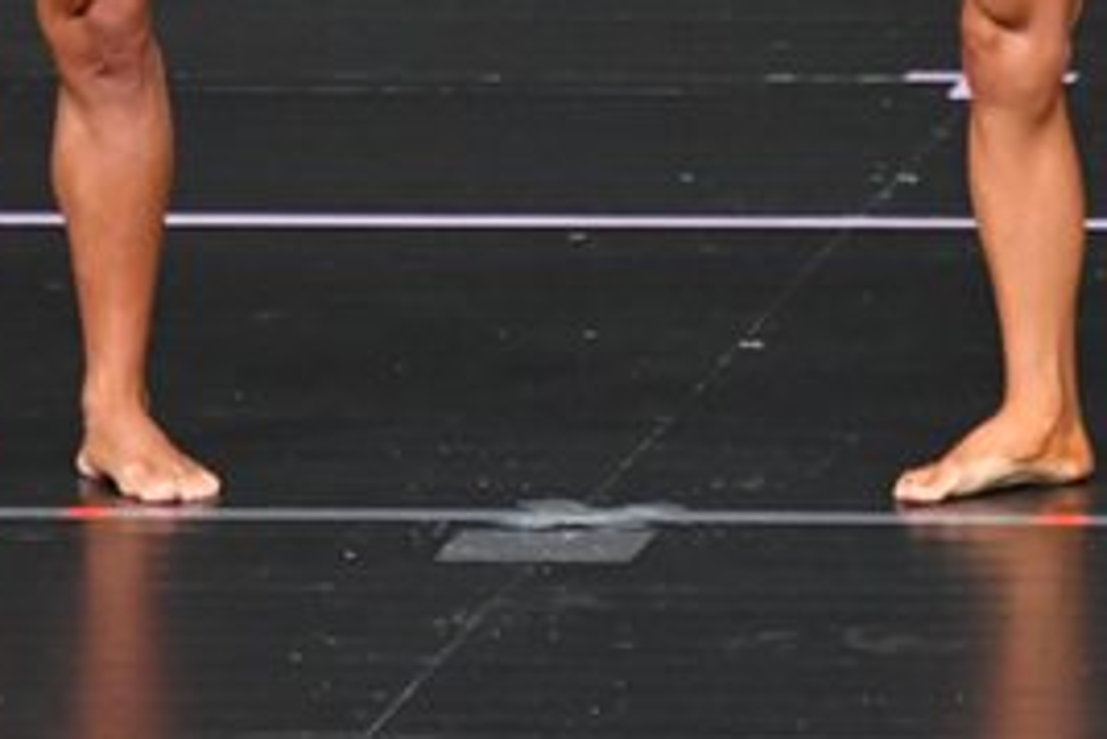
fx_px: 33350
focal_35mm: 1084
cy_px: -301
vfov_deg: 1.3
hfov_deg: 1.9
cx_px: 547
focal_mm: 250
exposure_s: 1/400
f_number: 5.6
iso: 4000
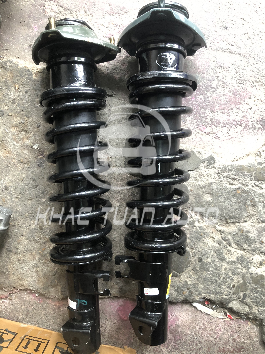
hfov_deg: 49.7
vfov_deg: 63.4
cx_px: 132
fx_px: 286
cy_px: 177
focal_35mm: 28
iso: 64
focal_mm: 4
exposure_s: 1/17
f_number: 1.8
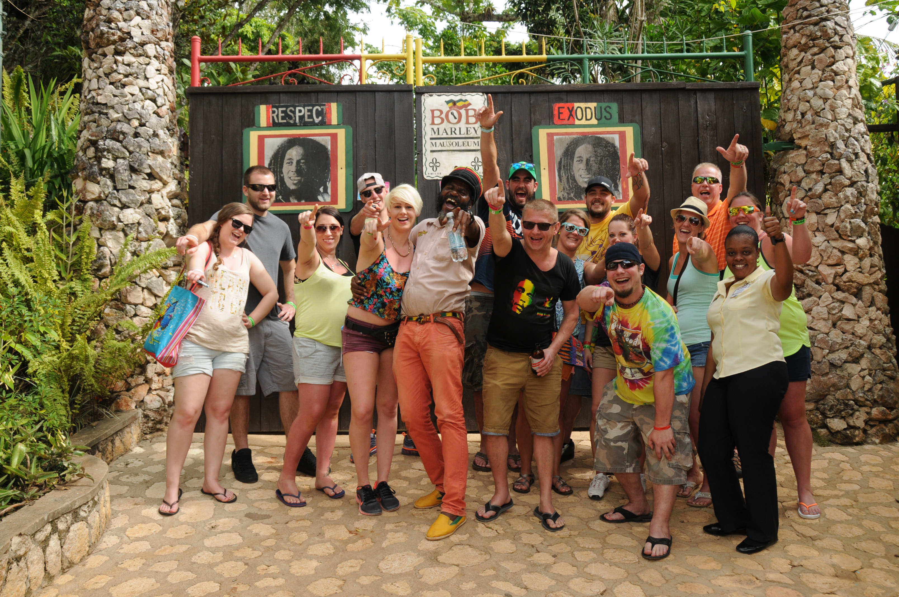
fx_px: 823
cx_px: 450
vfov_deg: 39.9
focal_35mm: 33
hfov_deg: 57.3
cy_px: 298
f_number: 8
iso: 320
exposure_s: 1/250
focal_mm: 22
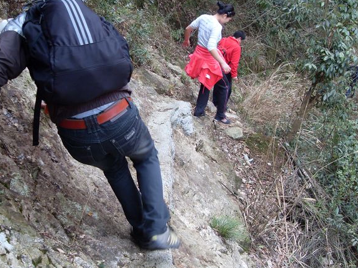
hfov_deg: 42.0
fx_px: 465
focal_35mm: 45
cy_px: 120
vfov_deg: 32.2
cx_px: 195
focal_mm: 6.3
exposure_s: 1/60
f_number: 2.8
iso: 100
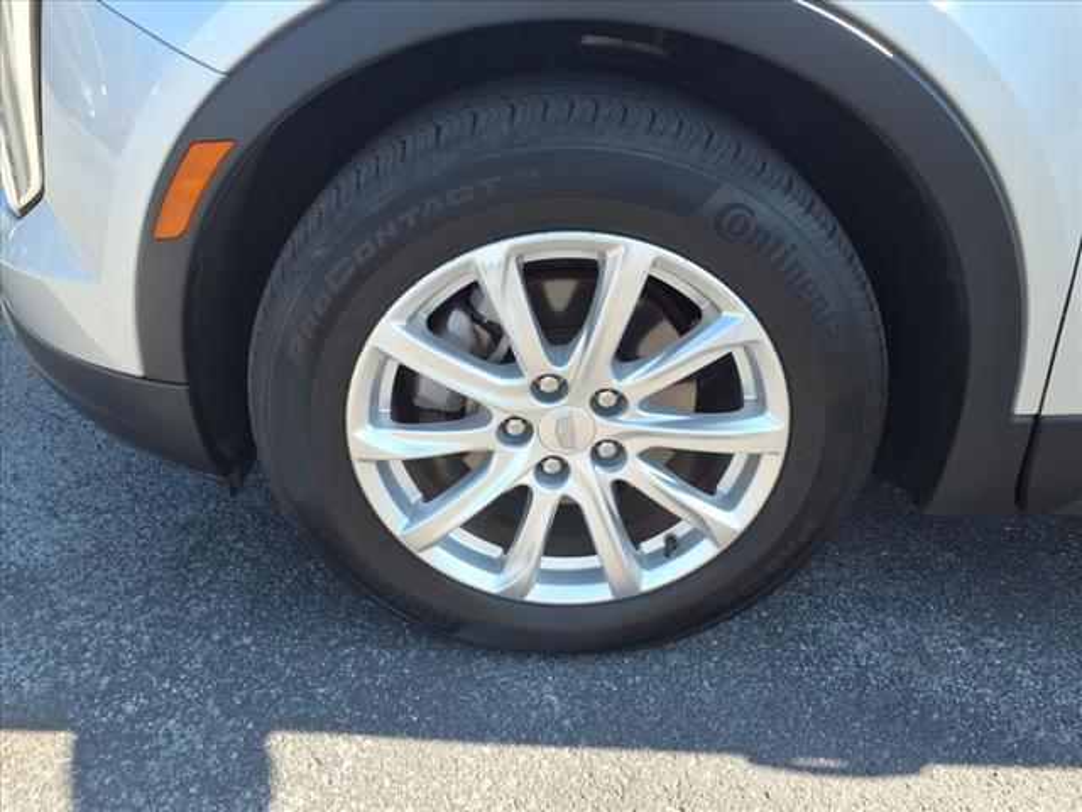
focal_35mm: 27
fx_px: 844
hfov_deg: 65.3
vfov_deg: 51.4
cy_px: 406
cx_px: 541
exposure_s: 1/294
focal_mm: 3.58
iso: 40
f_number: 1.9
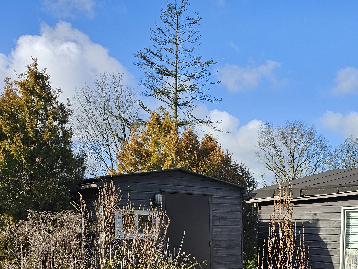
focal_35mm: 47
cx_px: 300
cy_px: 265
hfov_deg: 38.5
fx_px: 486
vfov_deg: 29.0
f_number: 1.7
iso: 25
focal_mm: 6.3
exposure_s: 1/1019
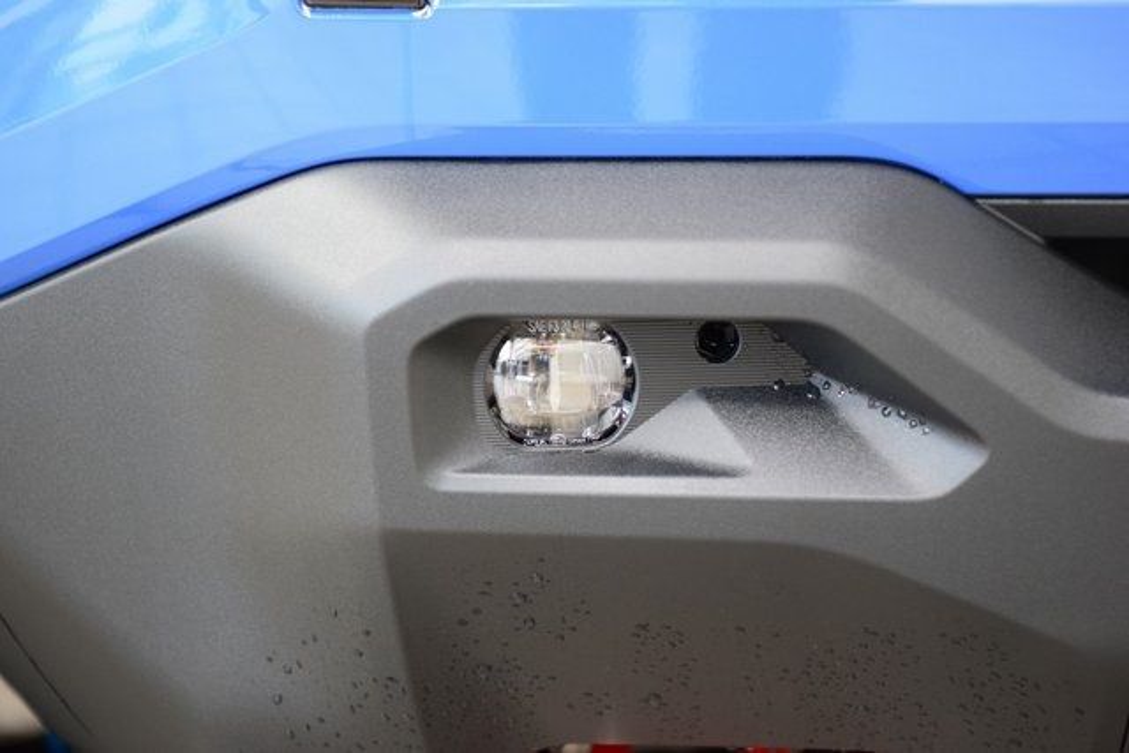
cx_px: 564
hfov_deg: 19.5
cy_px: 376
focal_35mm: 105
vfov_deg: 13.0
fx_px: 3293
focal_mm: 70
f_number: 3.2
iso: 1600
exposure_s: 1/30
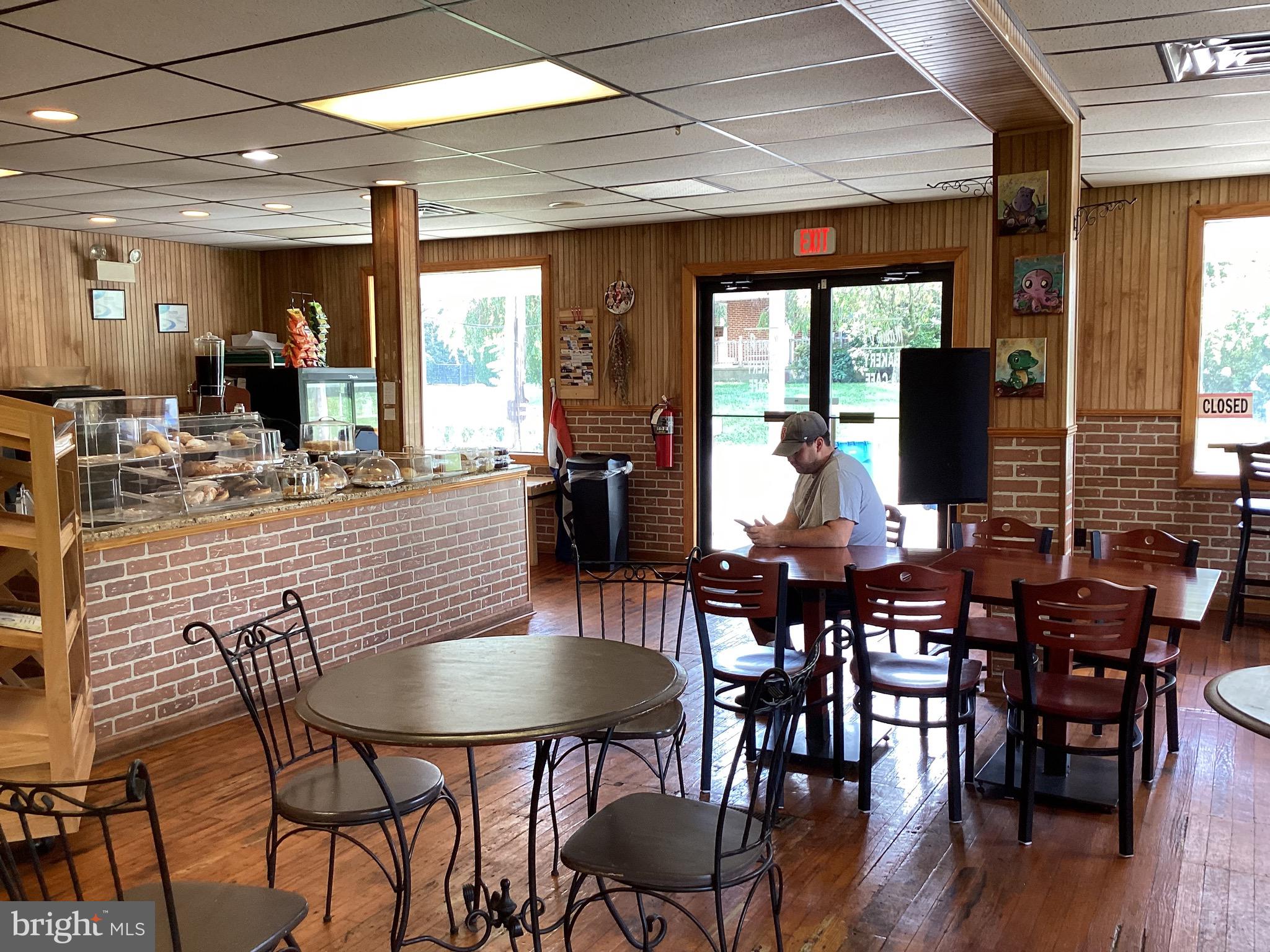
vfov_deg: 45.4
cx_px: 635
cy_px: 476
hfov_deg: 58.4
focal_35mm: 31
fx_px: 1137
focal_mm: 3.3
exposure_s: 1/60
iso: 64
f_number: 2.4
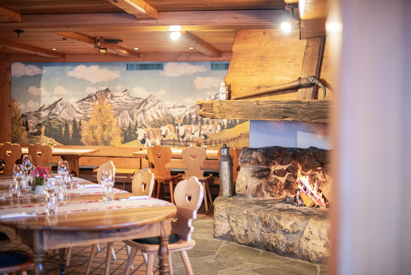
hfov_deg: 39.6
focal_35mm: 50
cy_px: 138
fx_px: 571
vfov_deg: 27.0
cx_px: 206
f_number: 1.4
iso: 1250
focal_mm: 50
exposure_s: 1/60
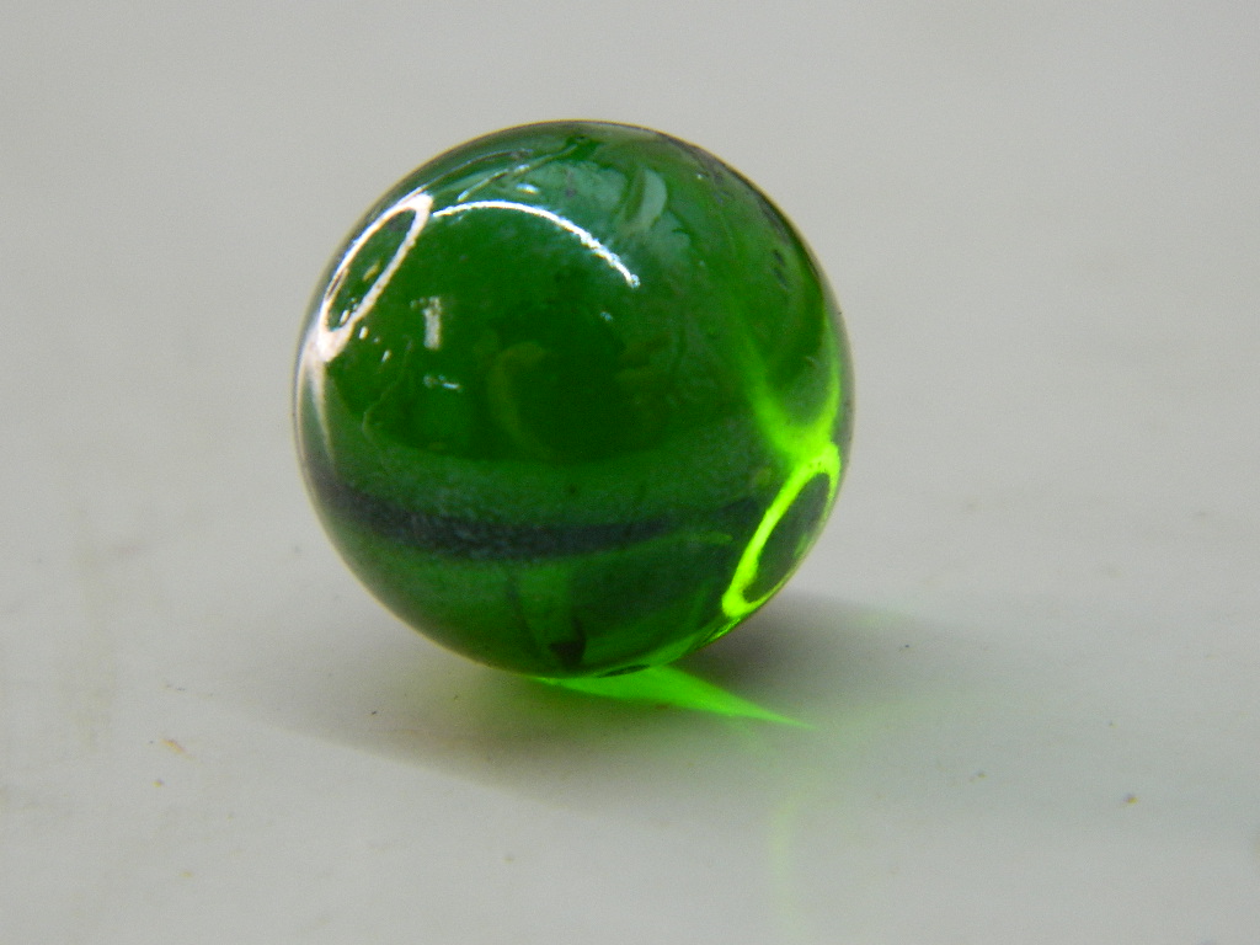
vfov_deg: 9.9
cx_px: 630
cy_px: 472
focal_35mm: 150
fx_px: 5460
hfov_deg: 13.2
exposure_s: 1/60
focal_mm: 27
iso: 200
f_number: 4.9
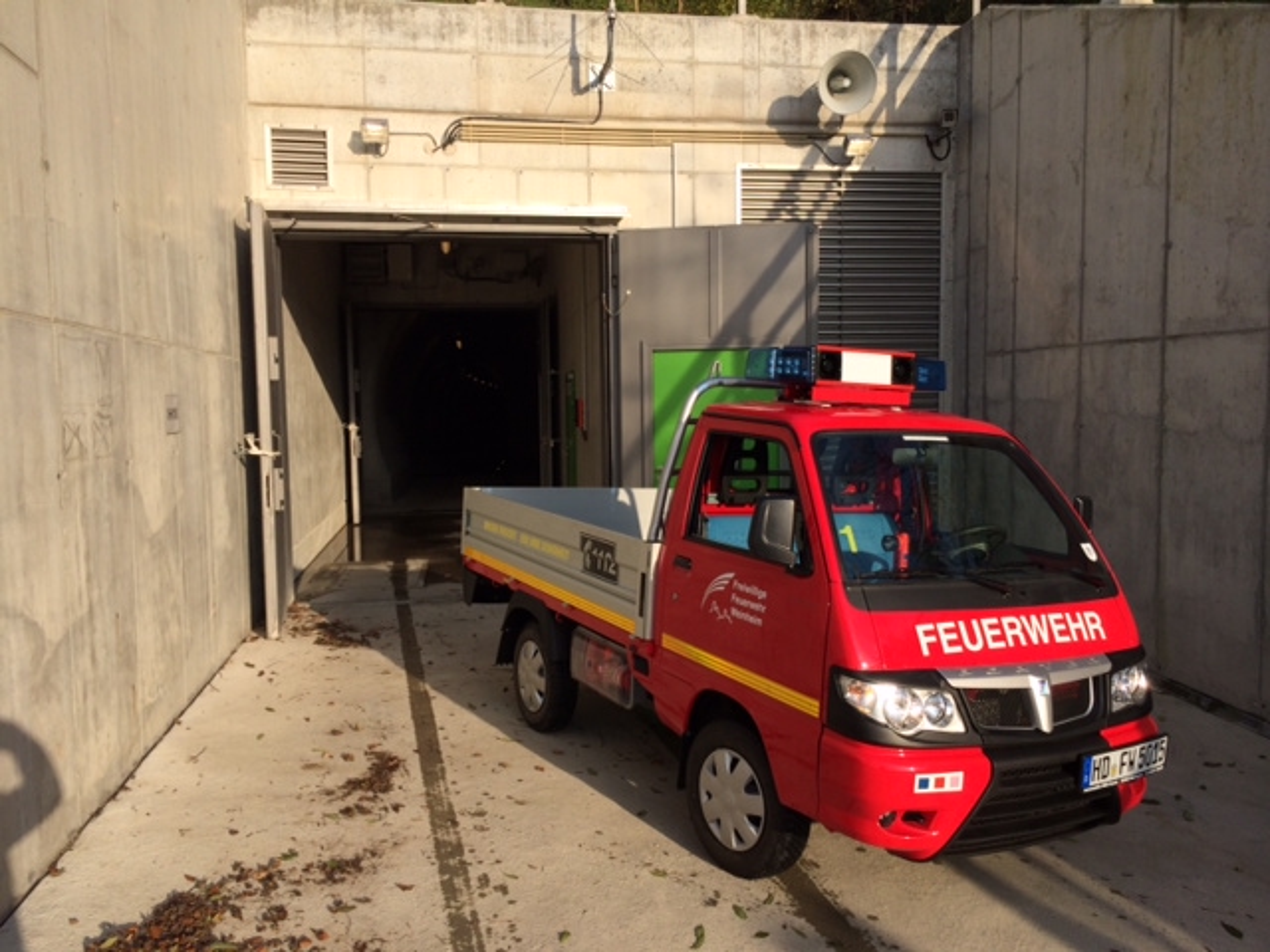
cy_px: 476
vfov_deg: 46.8
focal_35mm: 30
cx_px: 635
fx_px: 1101
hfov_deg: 60.0
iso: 40
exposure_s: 1/1786
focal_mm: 4.12
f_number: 2.2
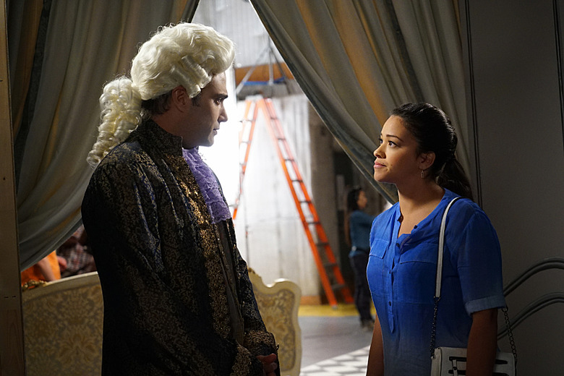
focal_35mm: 69
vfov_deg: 19.7
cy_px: 188
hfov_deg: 29.2
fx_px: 1081
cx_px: 282
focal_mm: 69
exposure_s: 1/125
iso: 6400
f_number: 4.5
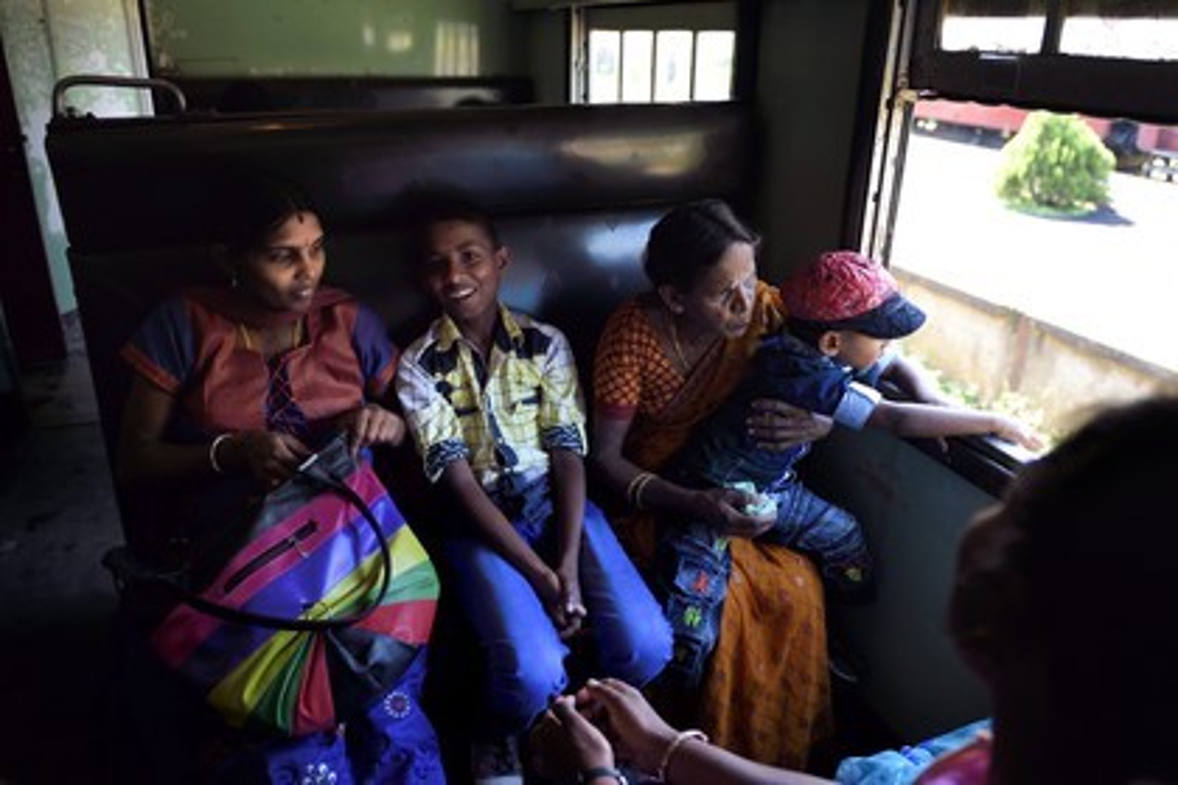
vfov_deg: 53.1
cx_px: 589
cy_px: 392
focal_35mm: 24
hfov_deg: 73.7
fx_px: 785
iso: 800
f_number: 2.8
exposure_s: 1/320
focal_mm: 24
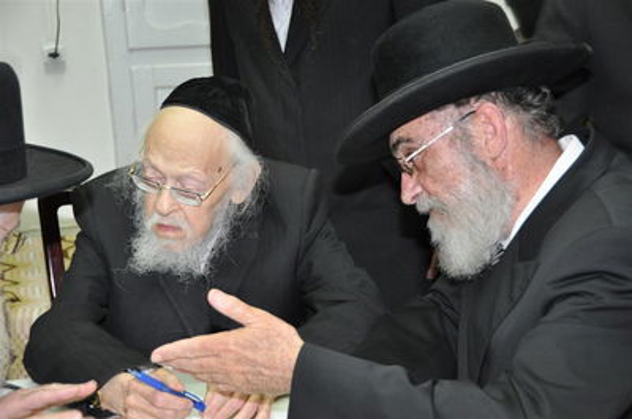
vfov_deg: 18.8
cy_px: 210
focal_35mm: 72
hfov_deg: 28.1
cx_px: 316
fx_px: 1261
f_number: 4.5
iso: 800
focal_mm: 48
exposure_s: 1/60
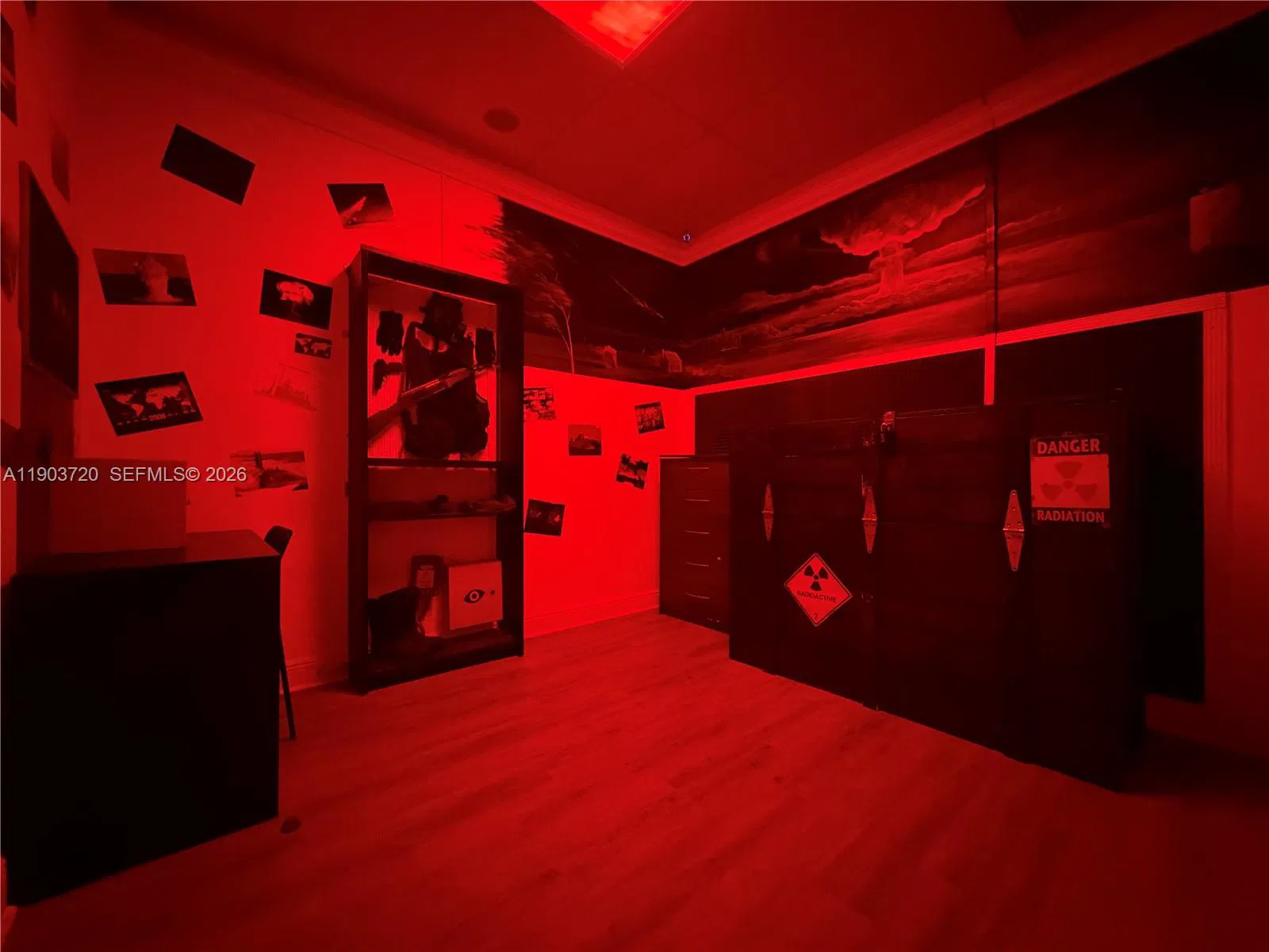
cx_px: 634
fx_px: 513
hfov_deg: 102.1
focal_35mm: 14
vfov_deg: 85.7
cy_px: 476
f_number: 2.2
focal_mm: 2.22
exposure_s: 1/40
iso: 1600
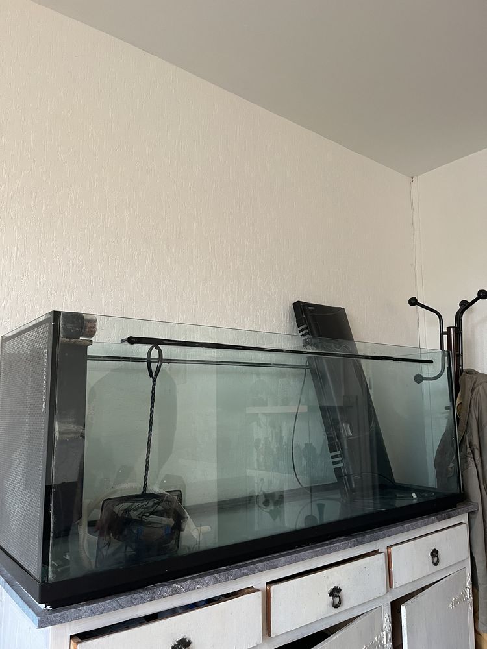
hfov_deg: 53.1
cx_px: 244
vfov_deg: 67.3
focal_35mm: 26
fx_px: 488
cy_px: 324
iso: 125
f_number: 1.6
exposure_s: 1/68
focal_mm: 5.1
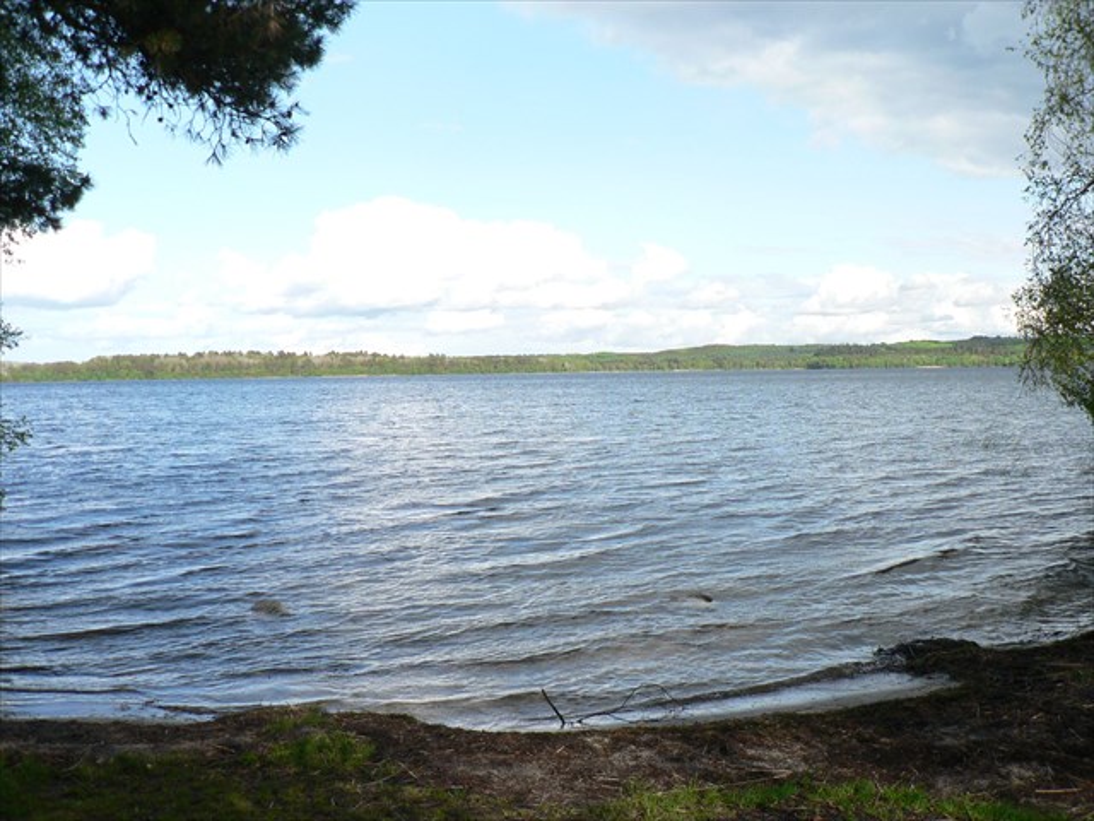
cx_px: 547
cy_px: 410
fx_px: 1138
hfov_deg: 51.4
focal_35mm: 36
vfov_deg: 39.7
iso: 100
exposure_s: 1/1000
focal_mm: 6
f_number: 2.8
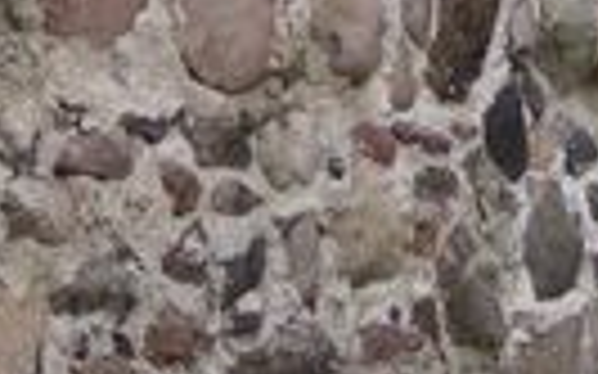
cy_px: -365
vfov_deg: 5.3
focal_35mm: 245
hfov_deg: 8.6
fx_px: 3991
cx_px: 450
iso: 64
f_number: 3.8
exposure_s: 1/81.3
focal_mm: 10
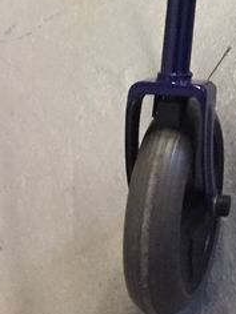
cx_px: 479
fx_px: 1118
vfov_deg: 14.5
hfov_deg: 10.9
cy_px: -204
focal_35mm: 123
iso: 250
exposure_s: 1/17
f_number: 2.2
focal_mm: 4.15
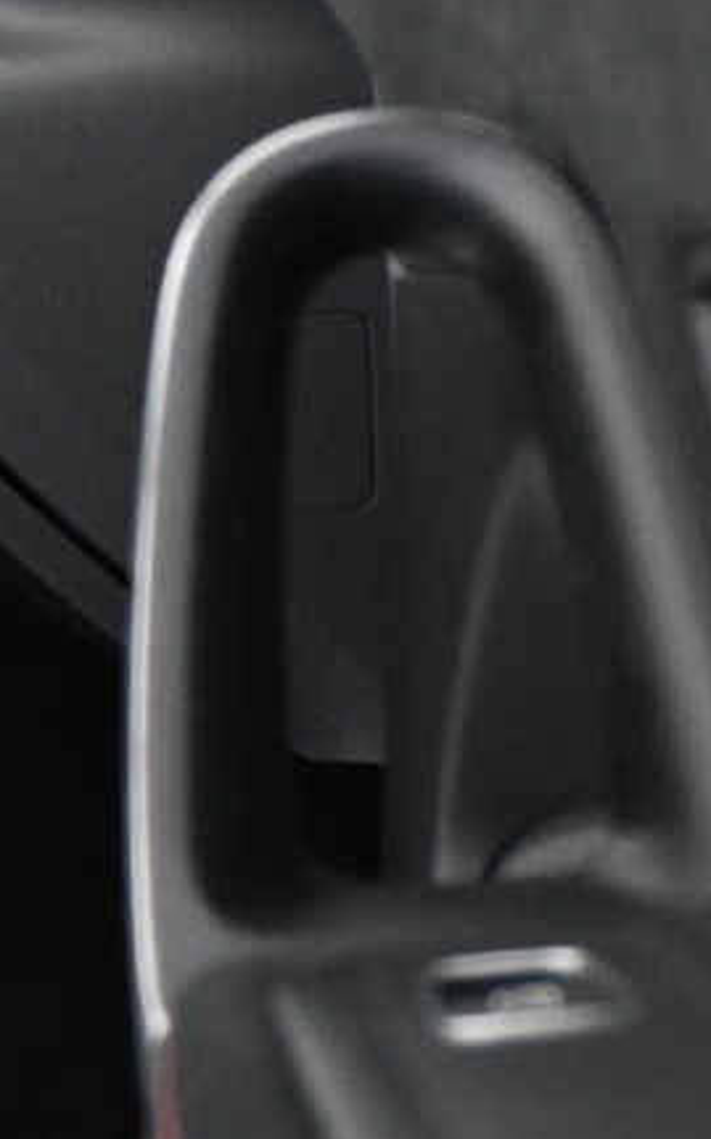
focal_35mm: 115
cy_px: 148
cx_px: -907
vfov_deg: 17.9
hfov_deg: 10.1
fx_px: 3569
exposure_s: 1/25
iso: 1600
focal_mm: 20
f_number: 3.8
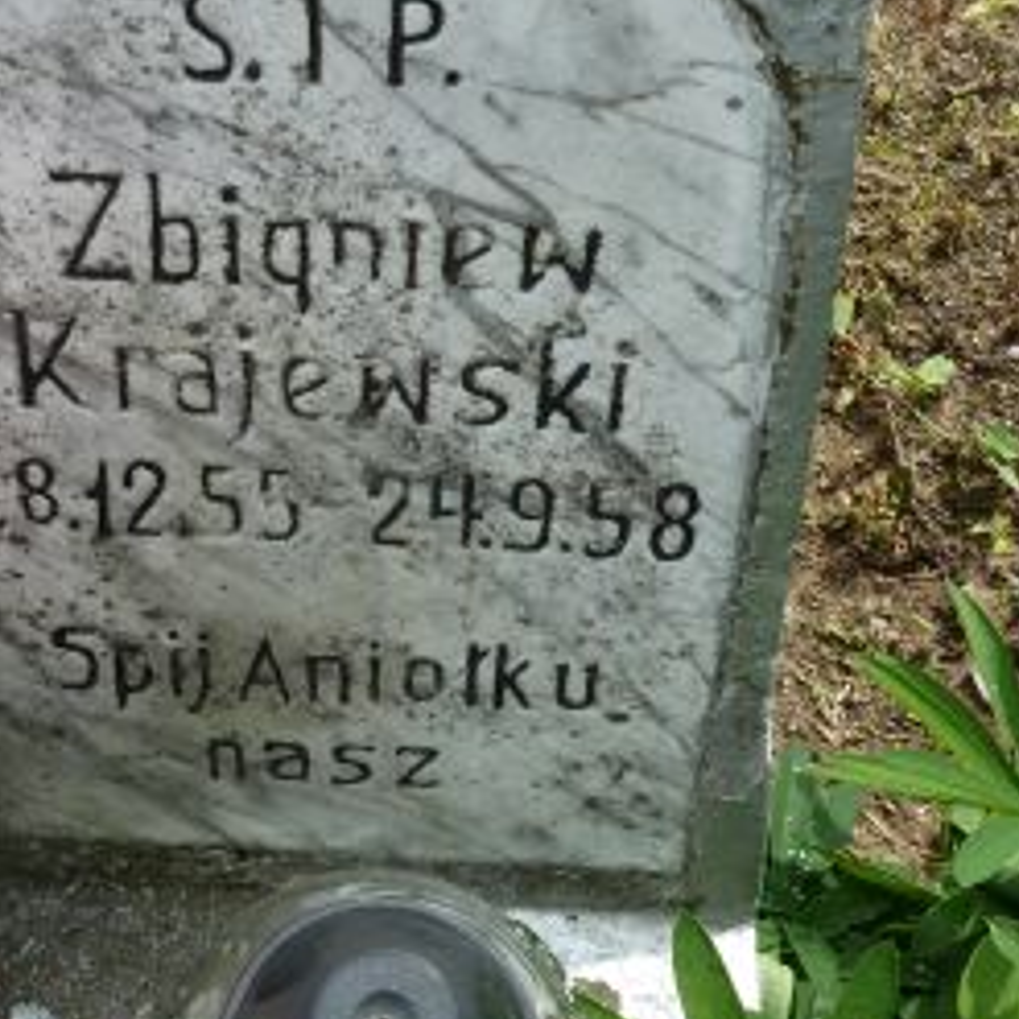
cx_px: 342
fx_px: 1432
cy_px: 487
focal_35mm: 43
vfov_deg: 39.2
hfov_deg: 38.7
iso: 80
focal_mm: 4.1
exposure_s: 1/400
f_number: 4
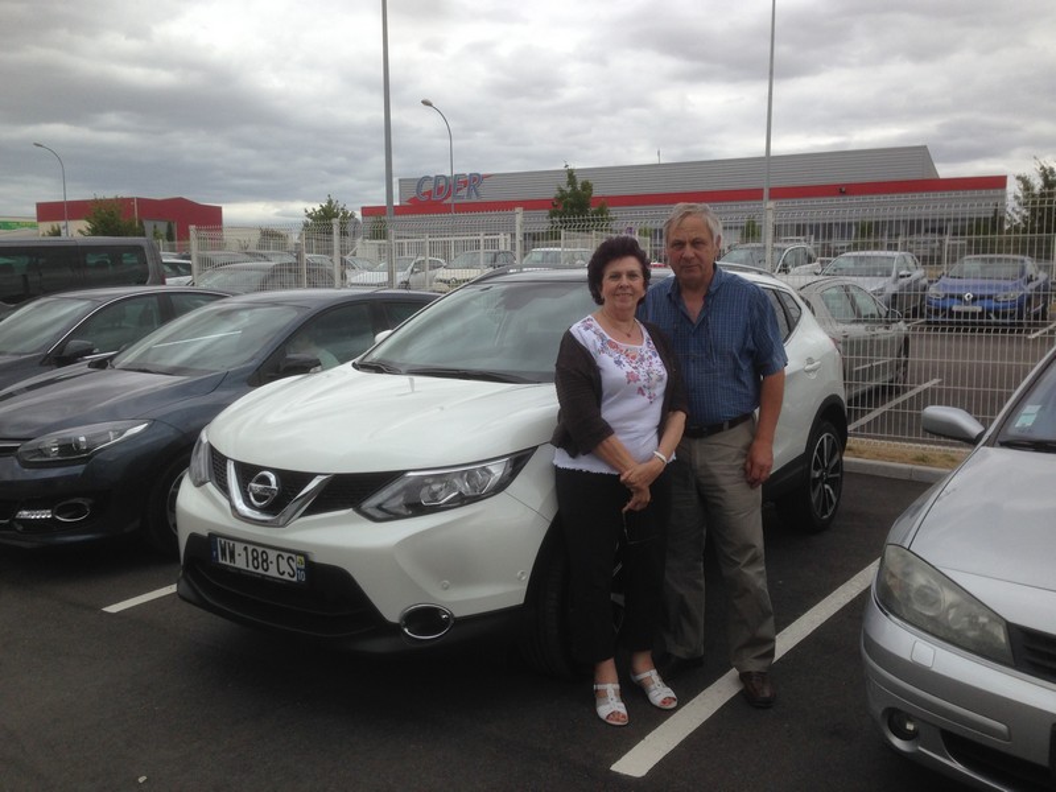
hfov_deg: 55.4
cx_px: 528
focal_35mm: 33
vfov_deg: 42.9
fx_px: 1007
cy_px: 396
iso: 50
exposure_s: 1/797
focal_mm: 4.12
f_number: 2.4
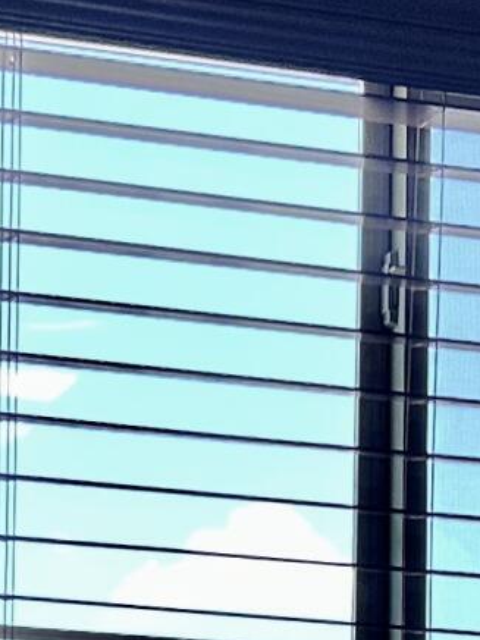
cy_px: 920
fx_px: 3309
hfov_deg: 8.3
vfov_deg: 10.7
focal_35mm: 179
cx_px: 313
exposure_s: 1/121
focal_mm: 5.7
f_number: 1.5
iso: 125
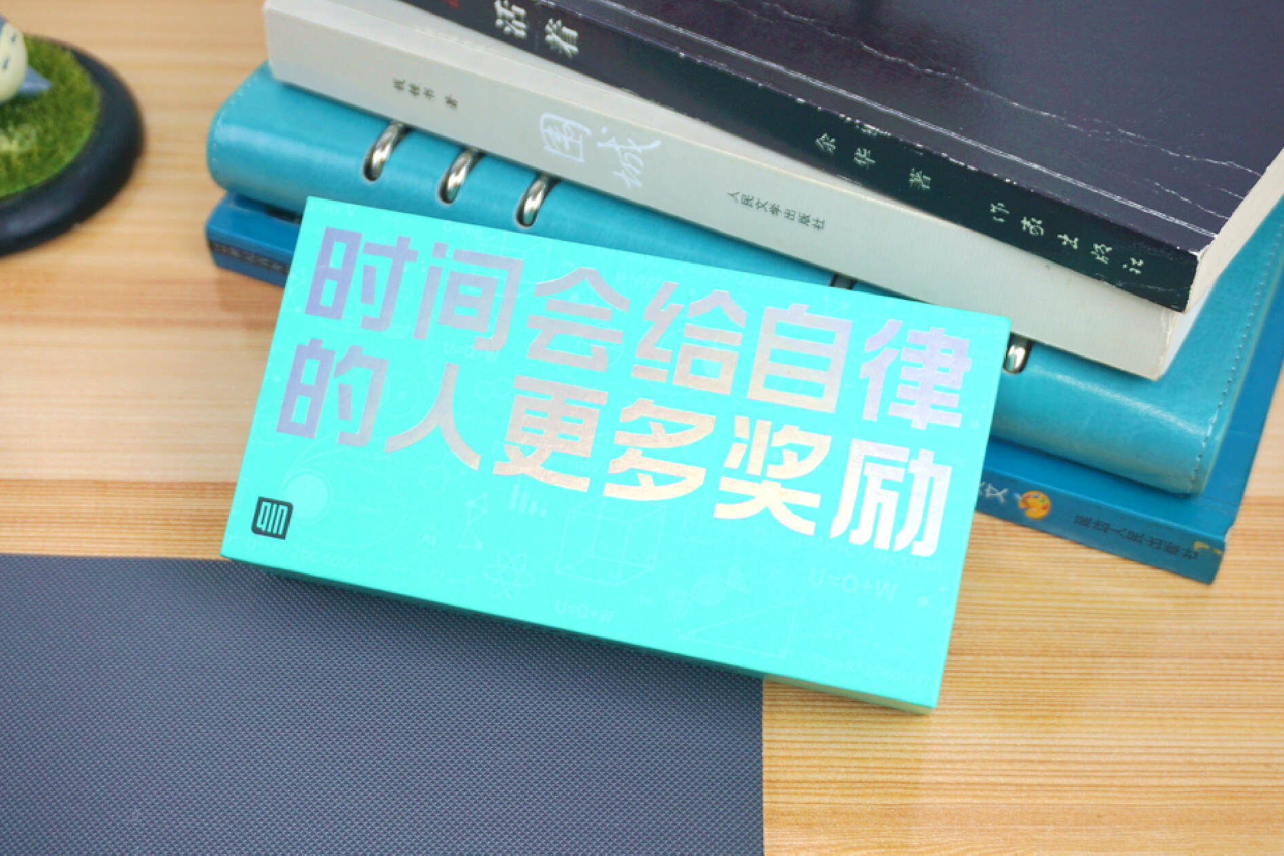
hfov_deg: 41.5
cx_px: 632
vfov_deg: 28.4
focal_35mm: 48
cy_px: 434
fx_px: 1695
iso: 200
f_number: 5
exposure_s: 1/60
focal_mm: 31
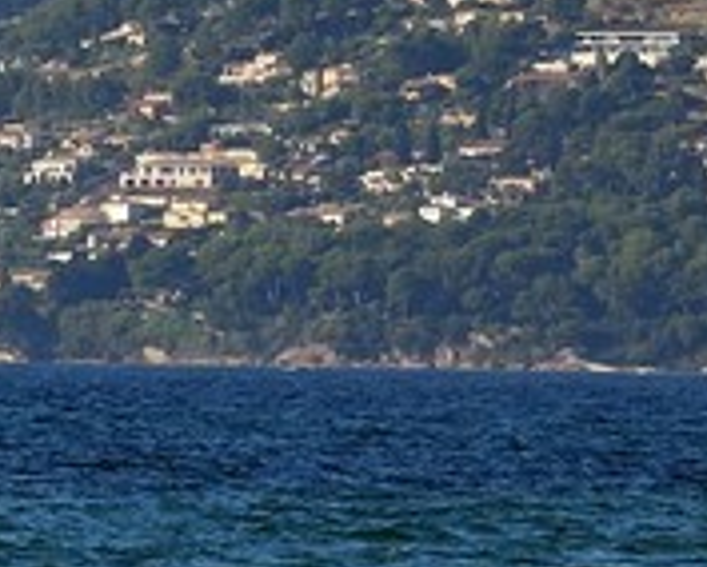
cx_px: -1773
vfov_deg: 1.9
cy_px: -1066
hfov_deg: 2.4
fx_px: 16842
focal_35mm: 804
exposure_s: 1/800
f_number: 8
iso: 200
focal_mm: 95
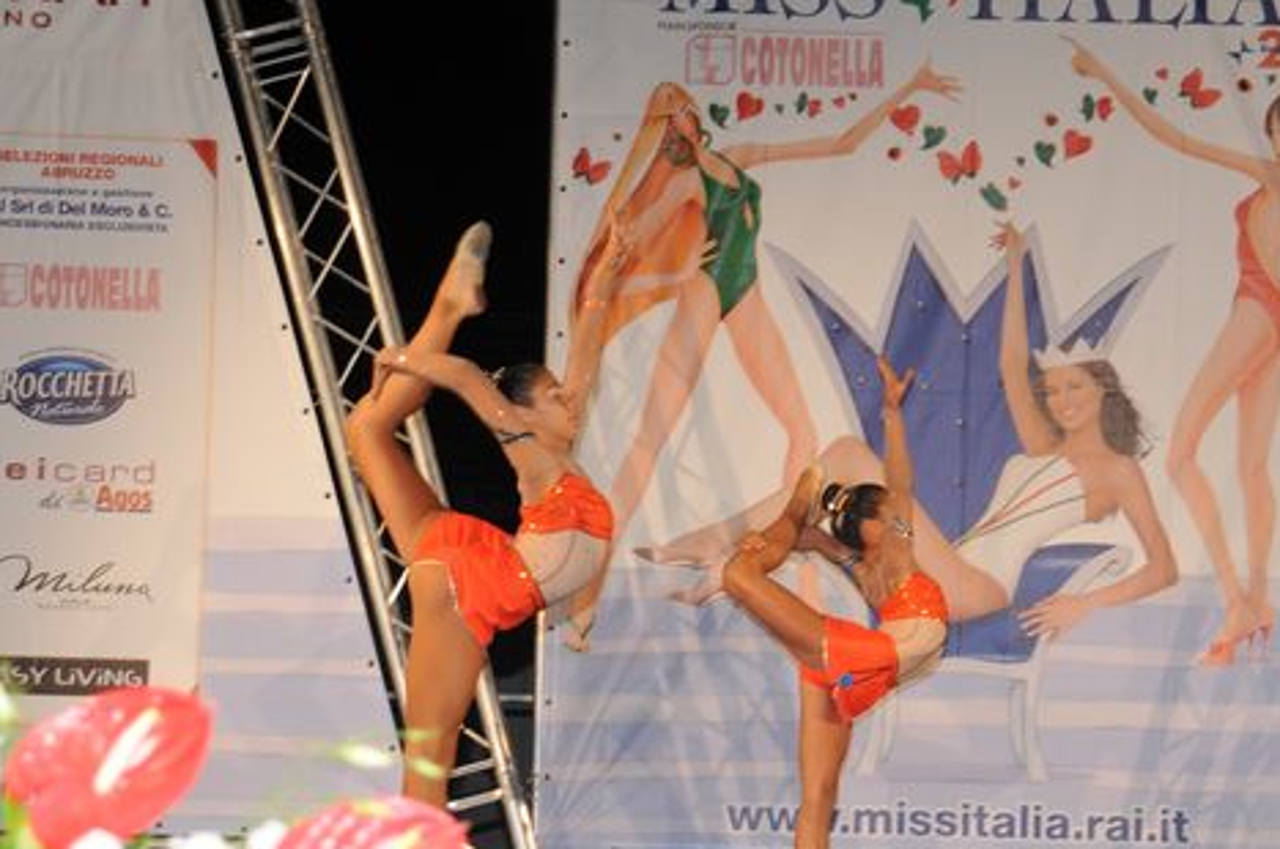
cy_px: 533
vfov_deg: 11.9
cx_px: 852
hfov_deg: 17.8
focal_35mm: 115
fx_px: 4083
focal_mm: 56
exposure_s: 1/60
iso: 200
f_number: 4.8
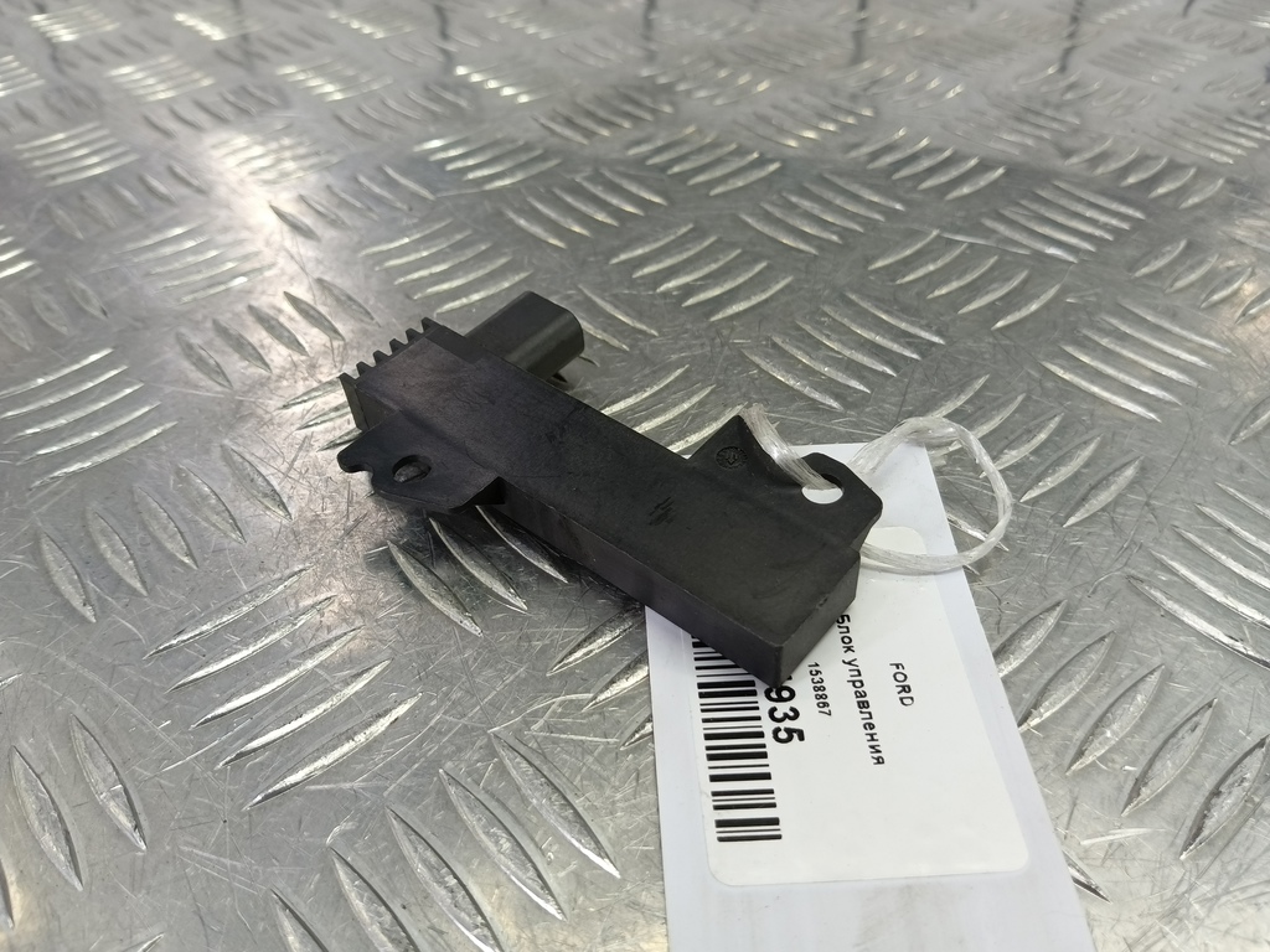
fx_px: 844
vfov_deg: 58.9
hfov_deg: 73.9
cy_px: 476
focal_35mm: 23
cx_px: 635
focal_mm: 4.11
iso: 117
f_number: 1.6
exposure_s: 1/50
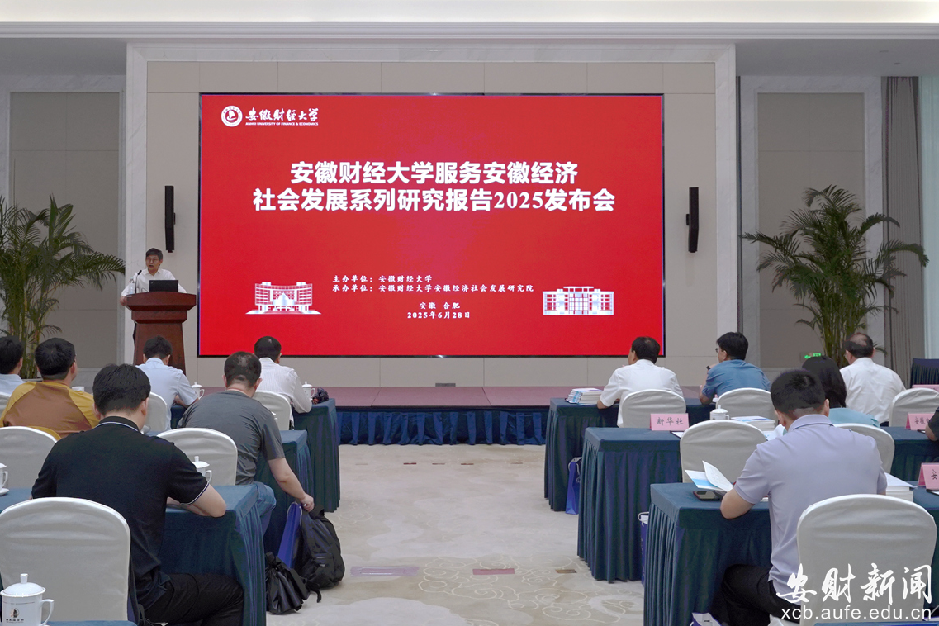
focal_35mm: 38
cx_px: 447
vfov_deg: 35.0
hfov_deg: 50.7
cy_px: 298
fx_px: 991
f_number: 7.1
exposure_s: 1/125
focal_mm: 24
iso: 1000
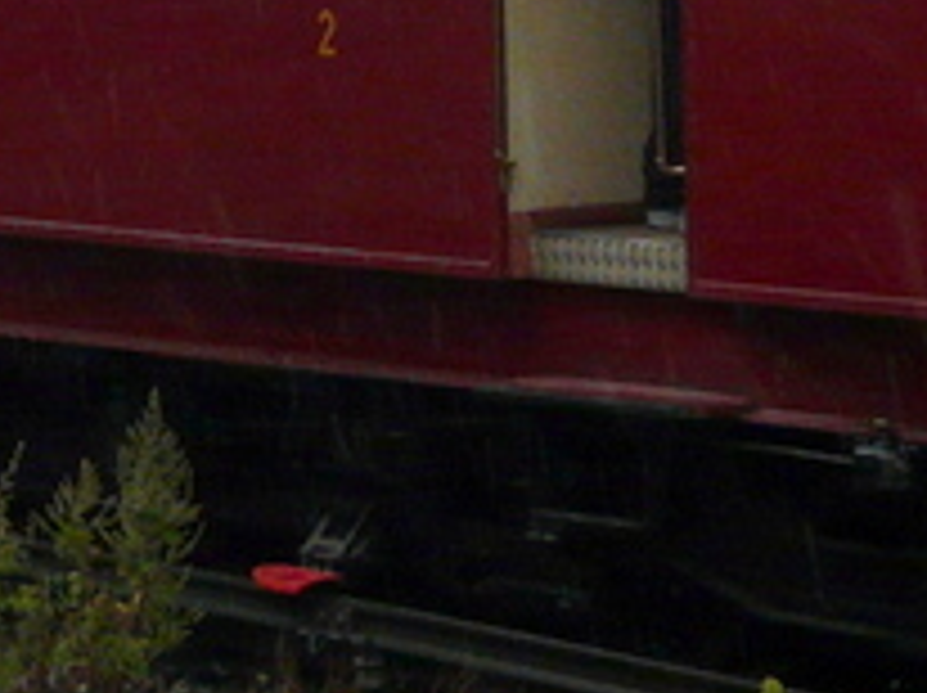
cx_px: 382
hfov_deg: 8.3
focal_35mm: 238
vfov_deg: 6.2
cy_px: -252
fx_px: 6366
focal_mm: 8.1
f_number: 3.2
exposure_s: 1/160
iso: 160
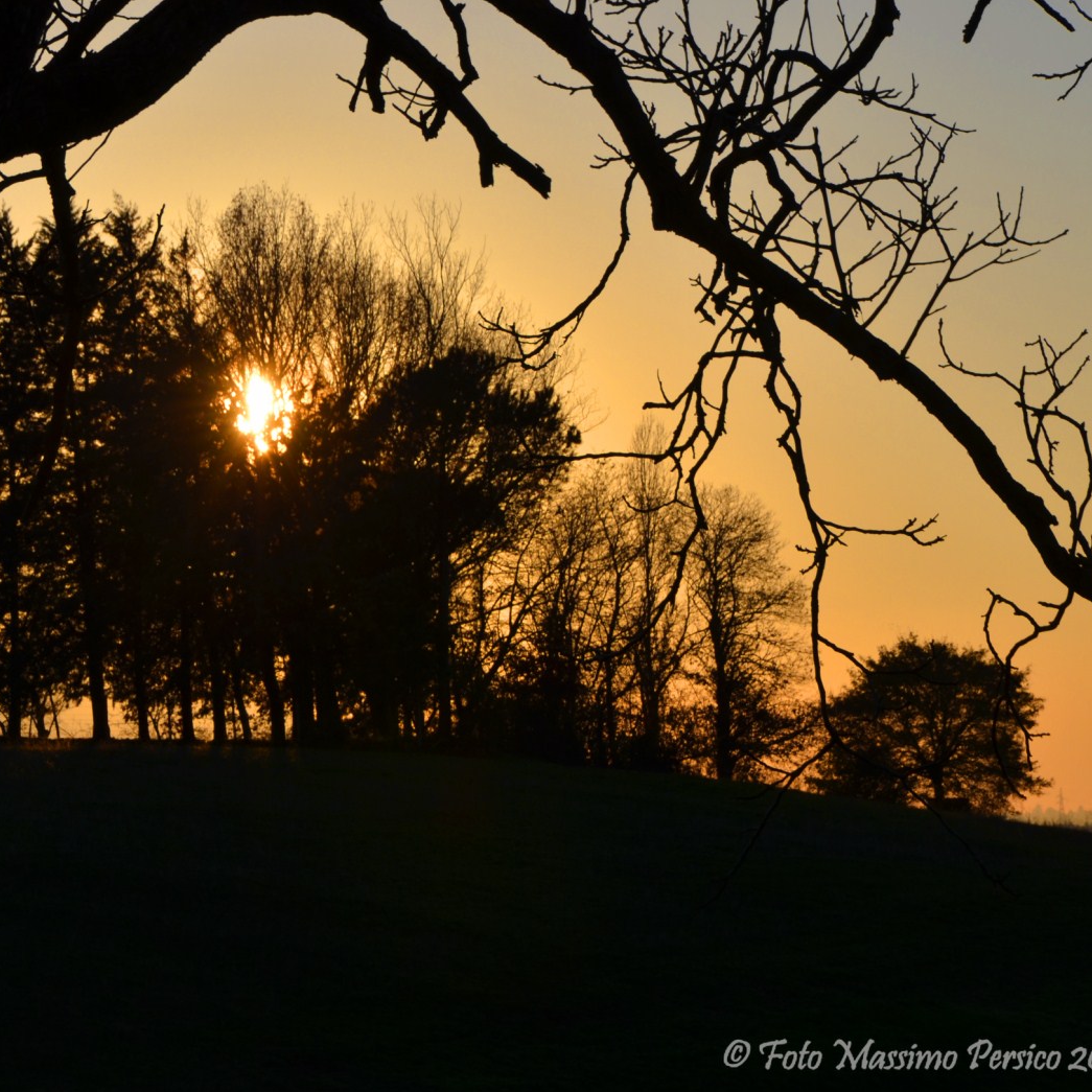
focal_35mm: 203
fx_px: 7232
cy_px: 548
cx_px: 323
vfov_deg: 8.6
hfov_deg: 8.6
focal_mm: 105
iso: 100
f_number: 10
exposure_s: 1/400
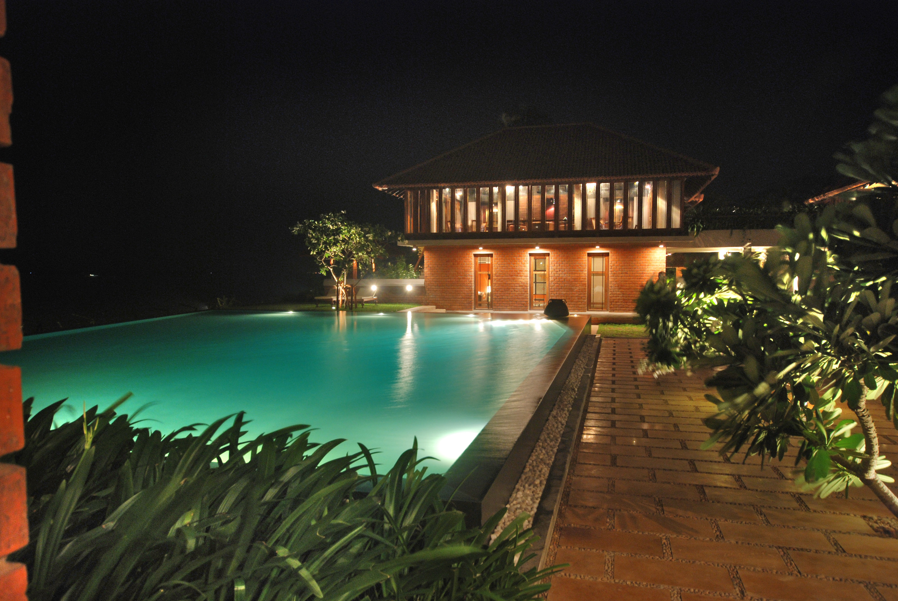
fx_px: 637
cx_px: 449
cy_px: 300
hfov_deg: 70.4
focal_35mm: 26
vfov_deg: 50.5
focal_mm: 17
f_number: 5.6
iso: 250
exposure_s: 3
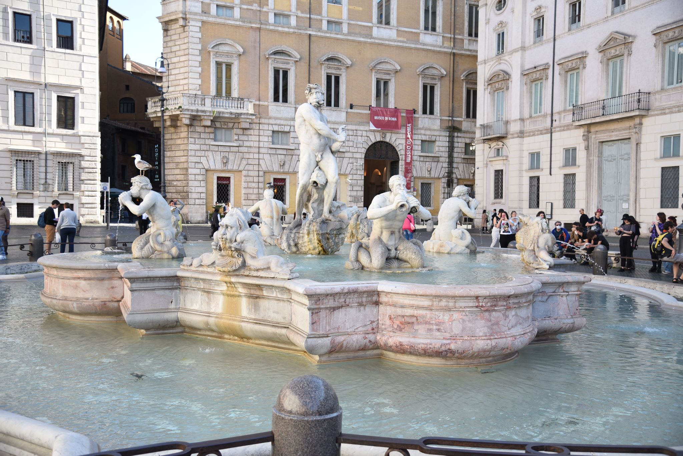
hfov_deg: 55.8
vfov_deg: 38.9
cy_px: 228
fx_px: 645
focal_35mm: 34
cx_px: 342
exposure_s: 1/1000
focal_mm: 34
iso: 640
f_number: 4
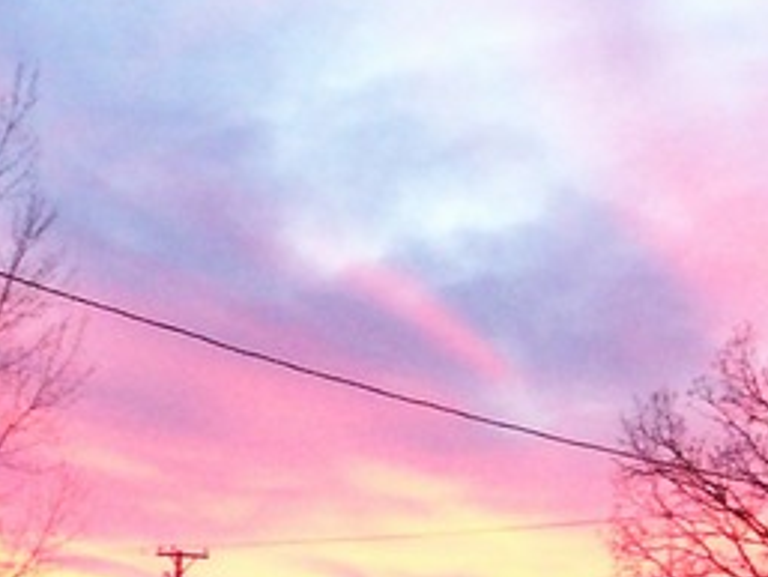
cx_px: 484
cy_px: 369
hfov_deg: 15.3
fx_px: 2863
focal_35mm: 129
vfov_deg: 11.5
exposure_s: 1/8
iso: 332
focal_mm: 5.9
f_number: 4.5
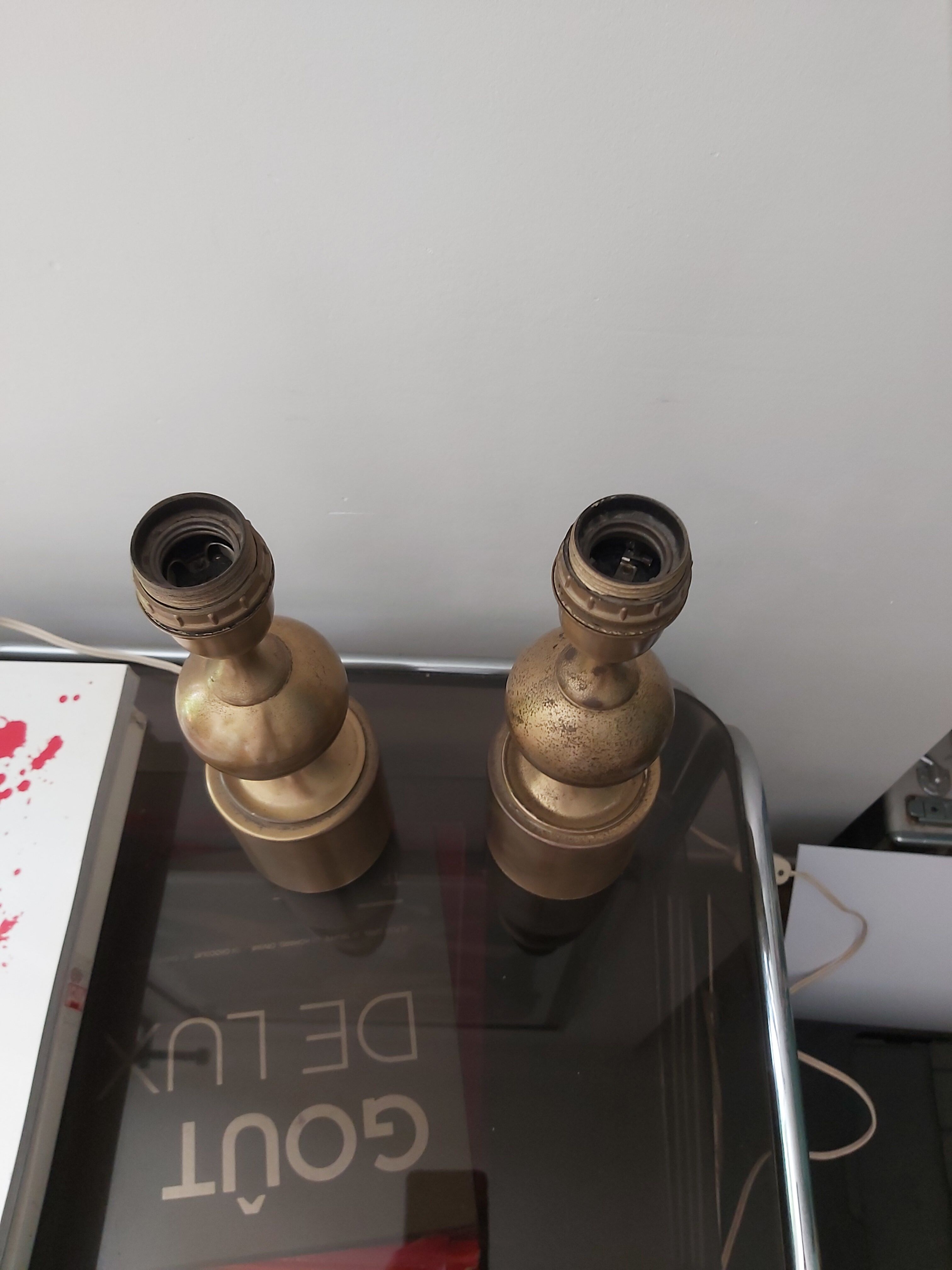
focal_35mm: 26
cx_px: 476
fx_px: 953
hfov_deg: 53.1
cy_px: 635
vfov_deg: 67.3
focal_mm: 3.92
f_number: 1.7
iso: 160
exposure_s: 1/50
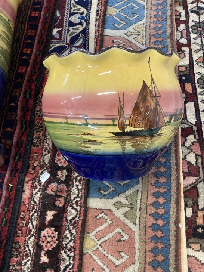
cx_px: 101
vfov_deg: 58.3
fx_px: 244
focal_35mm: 31
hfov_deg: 45.4
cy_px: 140
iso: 250
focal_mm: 3.99
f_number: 1.8
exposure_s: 1/33
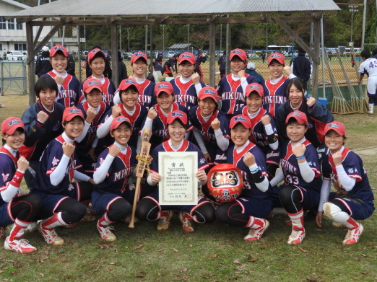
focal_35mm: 46
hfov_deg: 41.2
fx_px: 501
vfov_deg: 31.5
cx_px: 175
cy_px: 136
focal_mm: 7.2
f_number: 3.8
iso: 100
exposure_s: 1/160
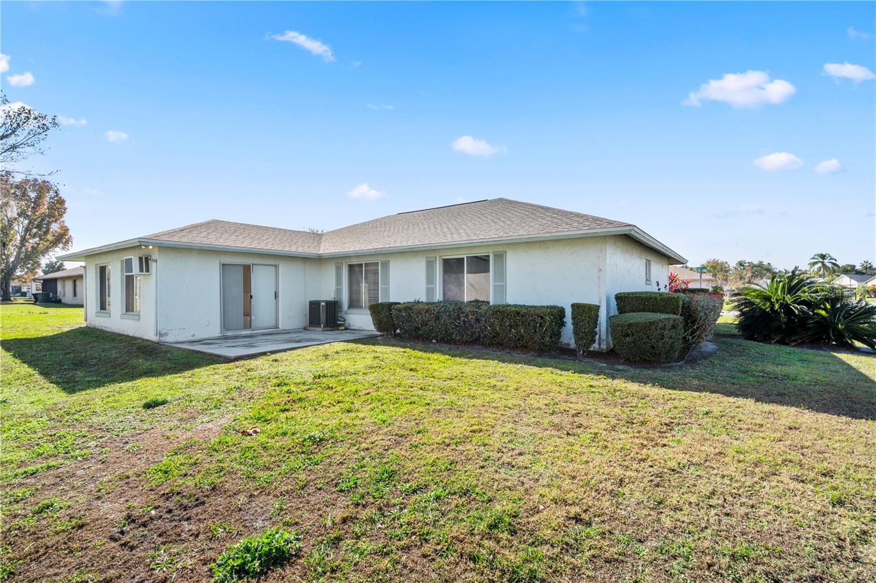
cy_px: 292
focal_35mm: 16
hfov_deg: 96.7
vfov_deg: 73.7
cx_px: 438
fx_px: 389
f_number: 14
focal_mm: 16
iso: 160
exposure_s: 1/40
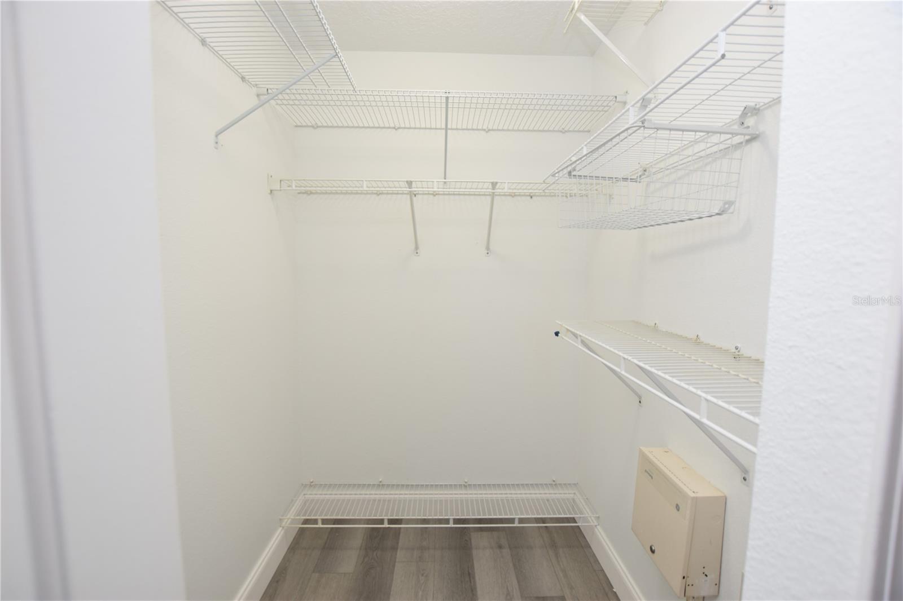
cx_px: 452
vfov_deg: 77.3
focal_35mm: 15
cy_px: 300
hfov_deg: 100.4
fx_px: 376
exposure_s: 1/80
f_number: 4.5
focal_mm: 10
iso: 200
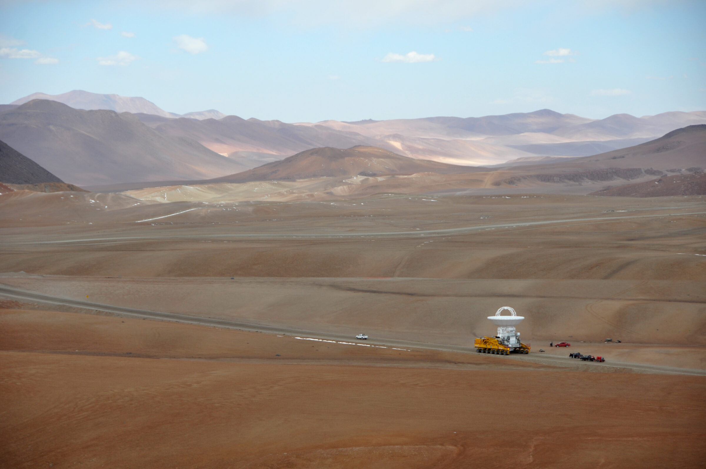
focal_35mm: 142
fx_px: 2791
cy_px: 234
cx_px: 353
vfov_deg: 9.6
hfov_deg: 14.4
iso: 320
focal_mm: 95
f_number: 5.3
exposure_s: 1/400
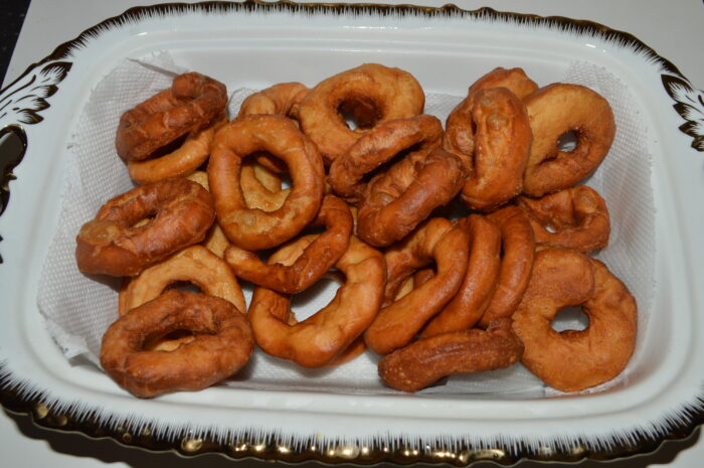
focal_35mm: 33
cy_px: 234
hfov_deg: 57.3
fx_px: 645
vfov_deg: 39.9
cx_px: 352
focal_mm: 22
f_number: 8
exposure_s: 1/60
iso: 100
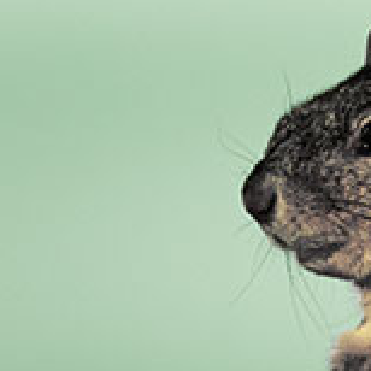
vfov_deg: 0.5
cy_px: 298
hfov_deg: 0.5
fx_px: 40026
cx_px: 581
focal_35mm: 3301
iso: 3200
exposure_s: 1/1250
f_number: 13
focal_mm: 1200
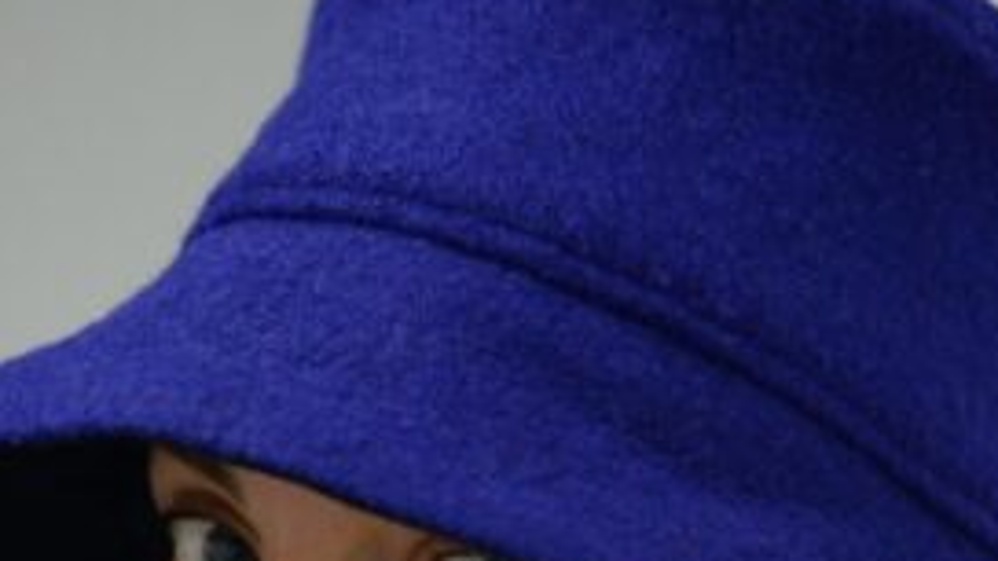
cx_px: 495
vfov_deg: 5.0
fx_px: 6431
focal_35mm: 243
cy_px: 660
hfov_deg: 8.9
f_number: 4
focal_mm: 105
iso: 1600
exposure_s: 1/80
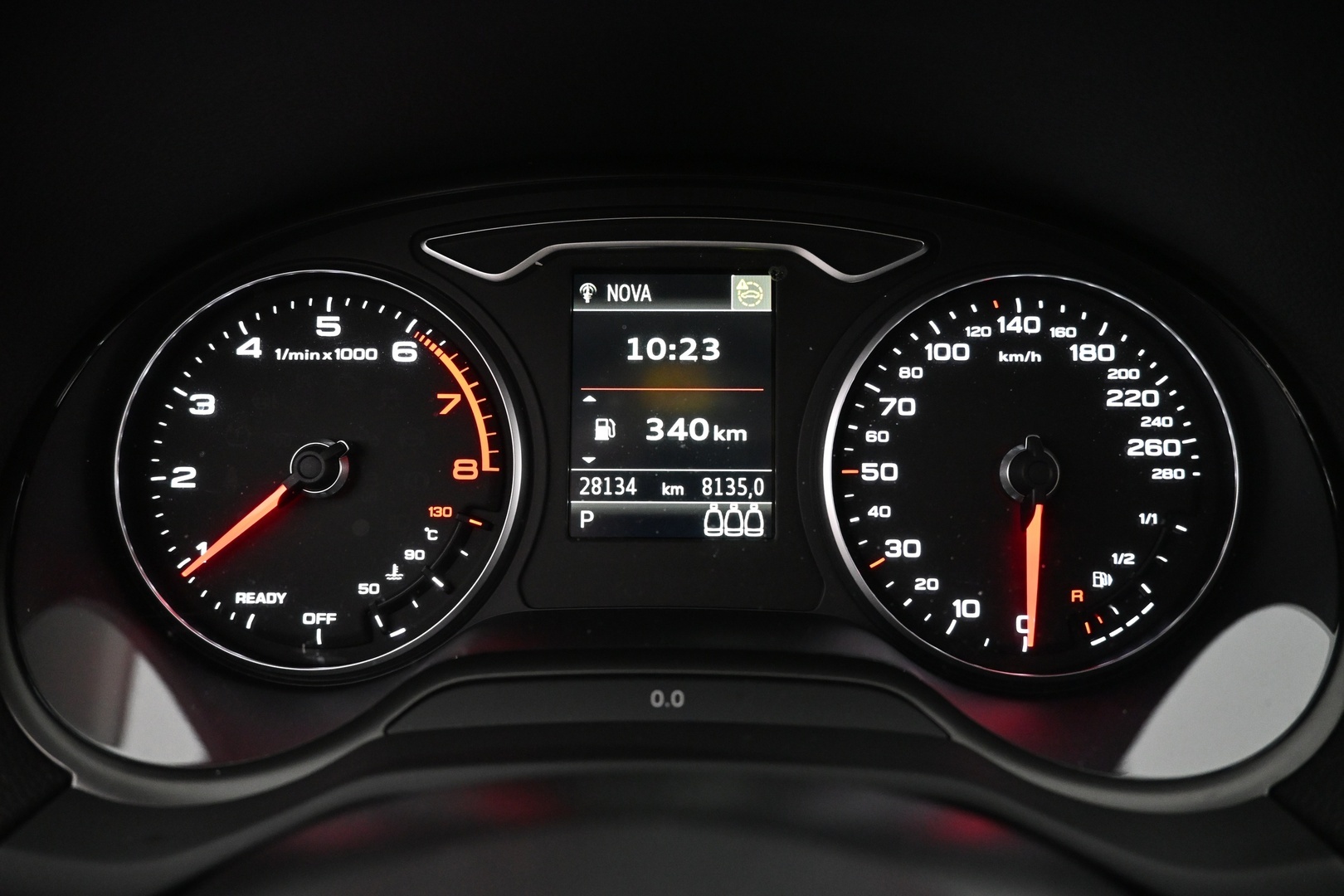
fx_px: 896
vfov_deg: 53.1
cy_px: 448
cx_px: 672
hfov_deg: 73.7
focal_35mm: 24
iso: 2800
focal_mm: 16
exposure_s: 1/30
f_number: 4
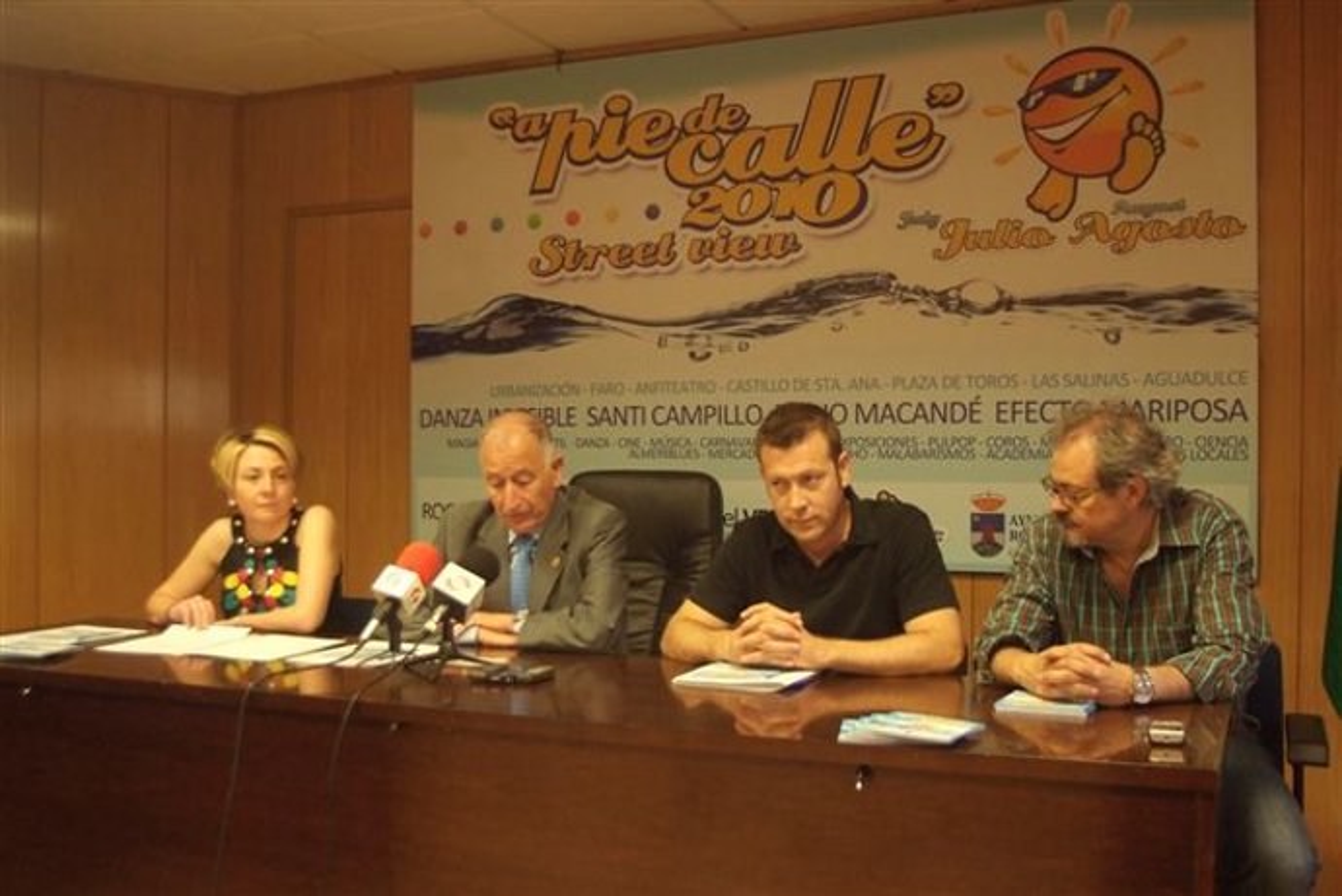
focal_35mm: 36
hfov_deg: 53.1
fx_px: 1343
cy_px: 448
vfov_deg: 36.9
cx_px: 671
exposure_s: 1/80
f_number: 4.5
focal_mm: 24
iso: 1600
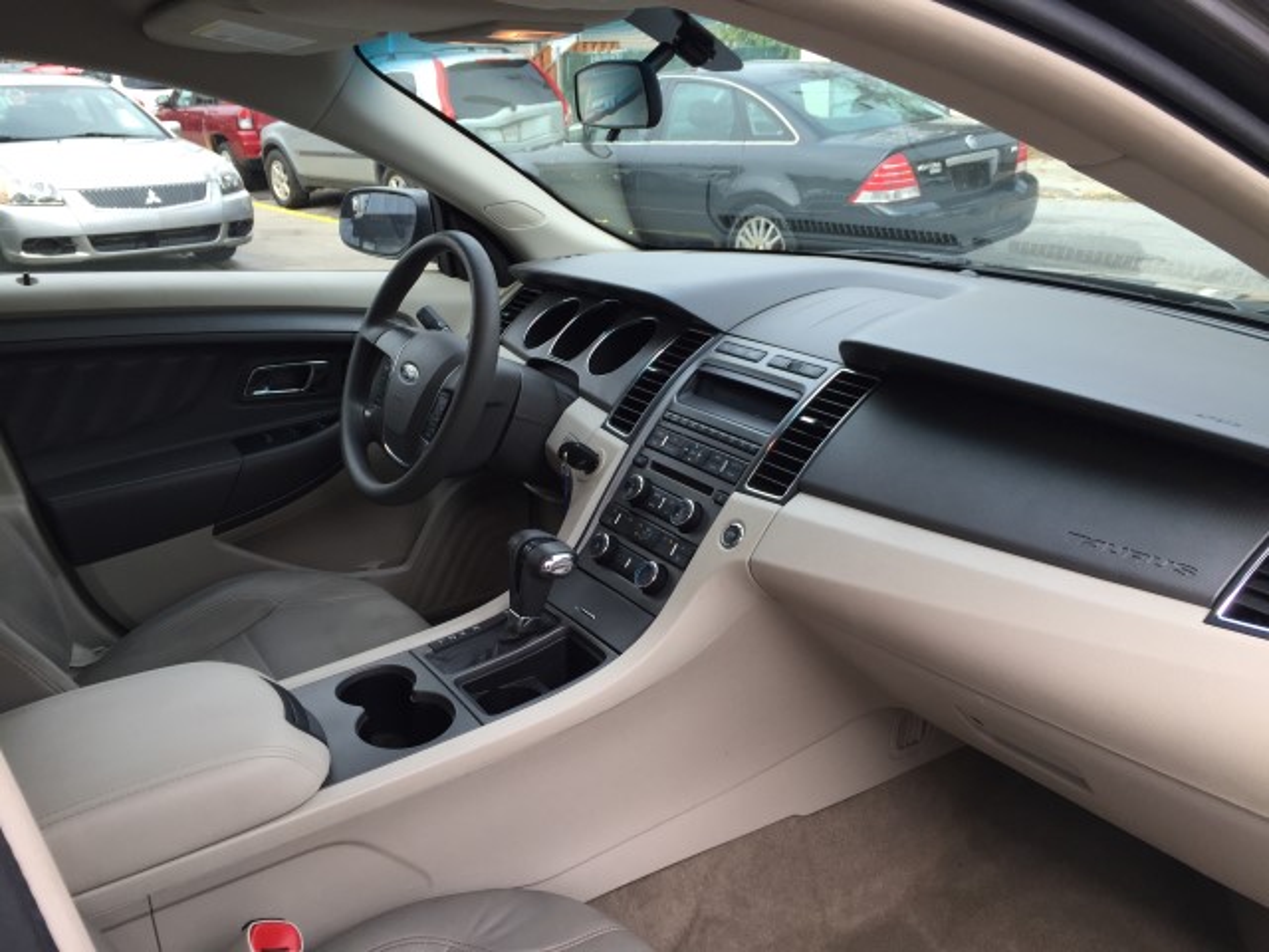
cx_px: 634
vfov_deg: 48.2
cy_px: 476
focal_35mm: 29
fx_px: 1063
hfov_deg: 61.7
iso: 32
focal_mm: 4.15
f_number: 2.2
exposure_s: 1/184
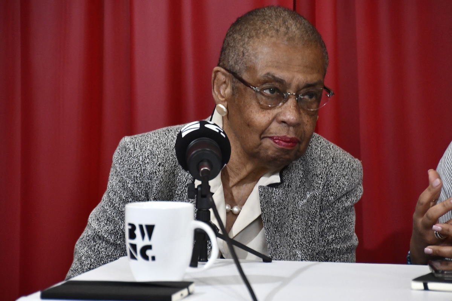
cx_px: 226
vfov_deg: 5.4
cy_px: 150
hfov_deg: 8.1
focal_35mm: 255
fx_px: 3200
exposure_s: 1/250
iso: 3600
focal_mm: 170
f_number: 5.6
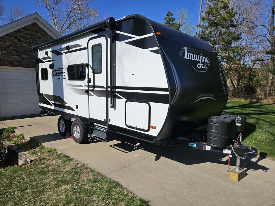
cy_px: 103
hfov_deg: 73.9
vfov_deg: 58.9
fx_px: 183
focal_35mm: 23
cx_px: 138
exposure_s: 1/3667
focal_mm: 5.4
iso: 25
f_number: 1.8
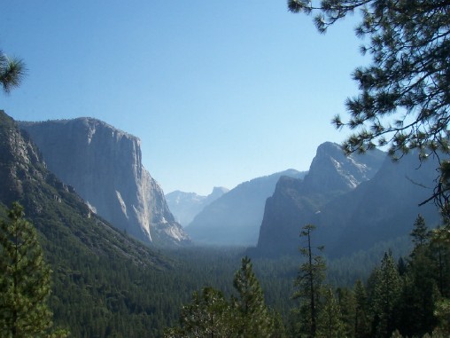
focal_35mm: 37
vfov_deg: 38.7
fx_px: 481
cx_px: 225
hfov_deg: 50.1
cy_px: 169
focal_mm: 5.6
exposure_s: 1/500
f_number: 5.6
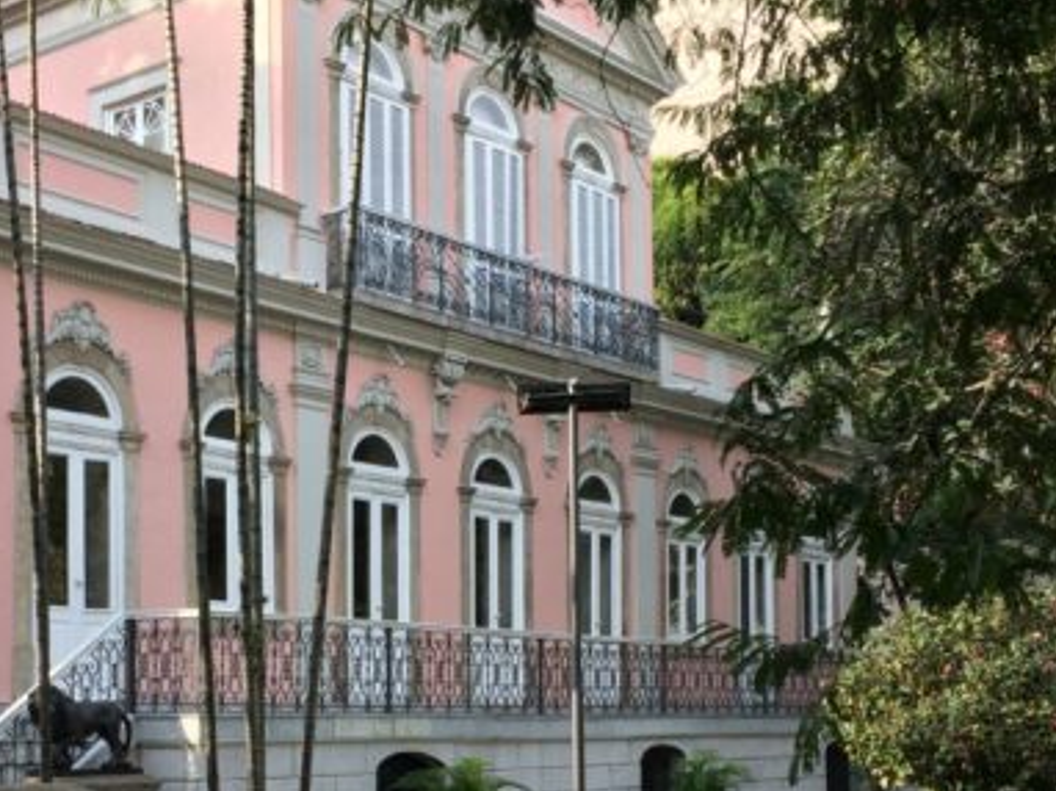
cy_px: 624
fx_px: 1738
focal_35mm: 57
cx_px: 384
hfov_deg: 33.6
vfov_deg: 25.2
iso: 32
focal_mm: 4.15
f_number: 2.2
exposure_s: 1/380
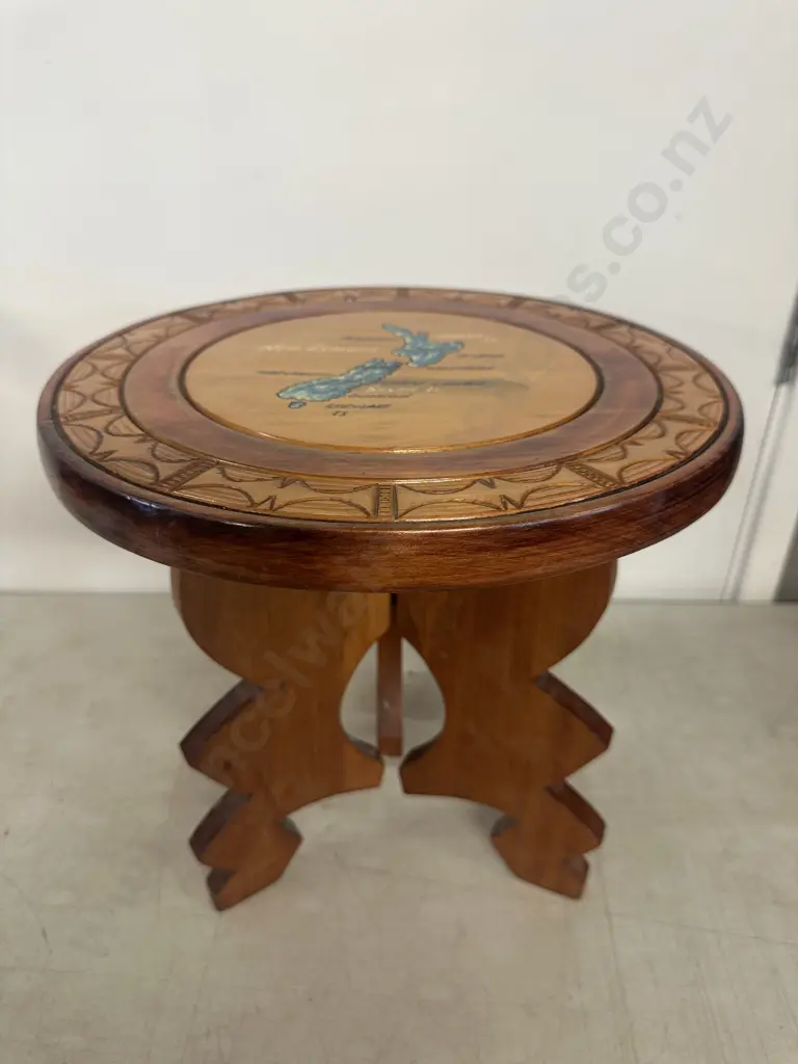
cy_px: 532
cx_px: 399
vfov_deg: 71.6
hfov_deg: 56.8
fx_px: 738
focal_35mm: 24
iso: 125
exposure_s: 1/50
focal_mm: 6.86
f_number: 1.78
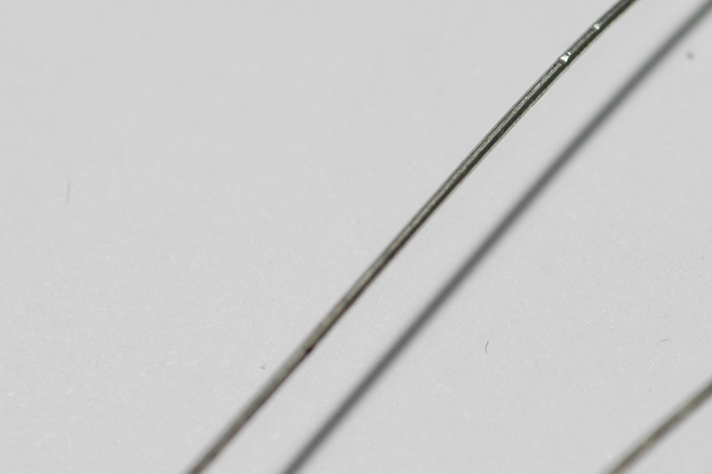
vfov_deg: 5.9
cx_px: 862
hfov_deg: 8.7
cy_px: 96
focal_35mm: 234
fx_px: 4623
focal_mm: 60
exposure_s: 1/125
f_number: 5
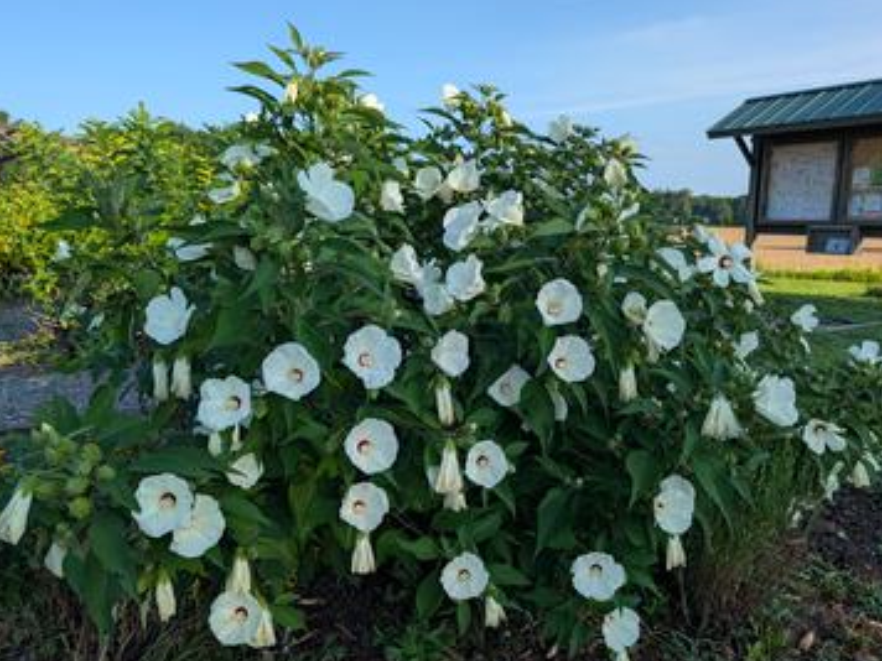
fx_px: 688
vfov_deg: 51.3
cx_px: 436
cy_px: 344
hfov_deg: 65.3
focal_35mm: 27
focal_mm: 6.9
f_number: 1.68
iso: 21
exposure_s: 1/526
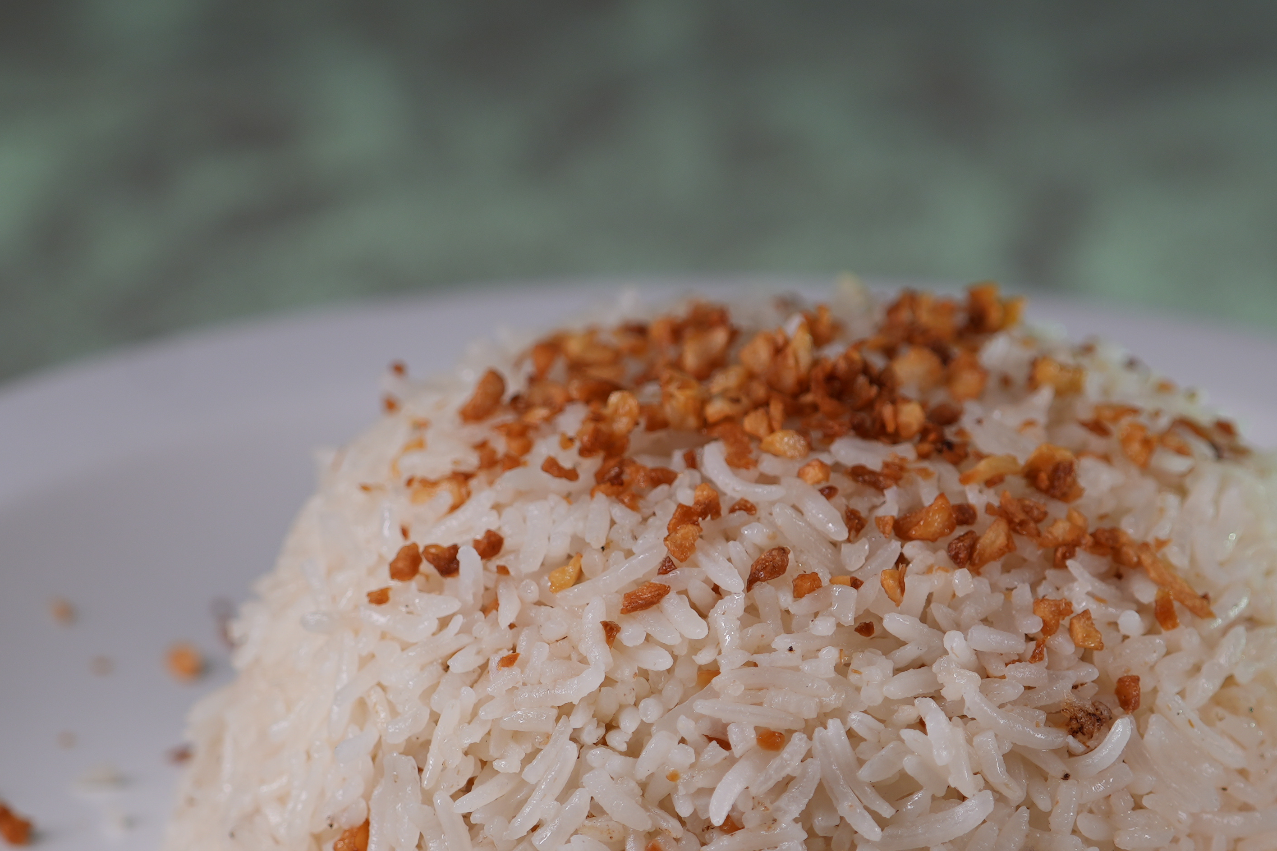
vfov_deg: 4.7
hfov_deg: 7.1
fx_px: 10357
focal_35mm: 292
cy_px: 608
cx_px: 795
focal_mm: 118
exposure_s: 1/125
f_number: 4
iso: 160
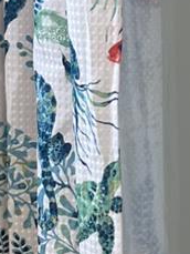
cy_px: 37
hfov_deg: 8.0
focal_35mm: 170
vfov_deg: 11.6
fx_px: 1243
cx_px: 474
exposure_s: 1/170
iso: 64
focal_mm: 5.1
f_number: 1.6
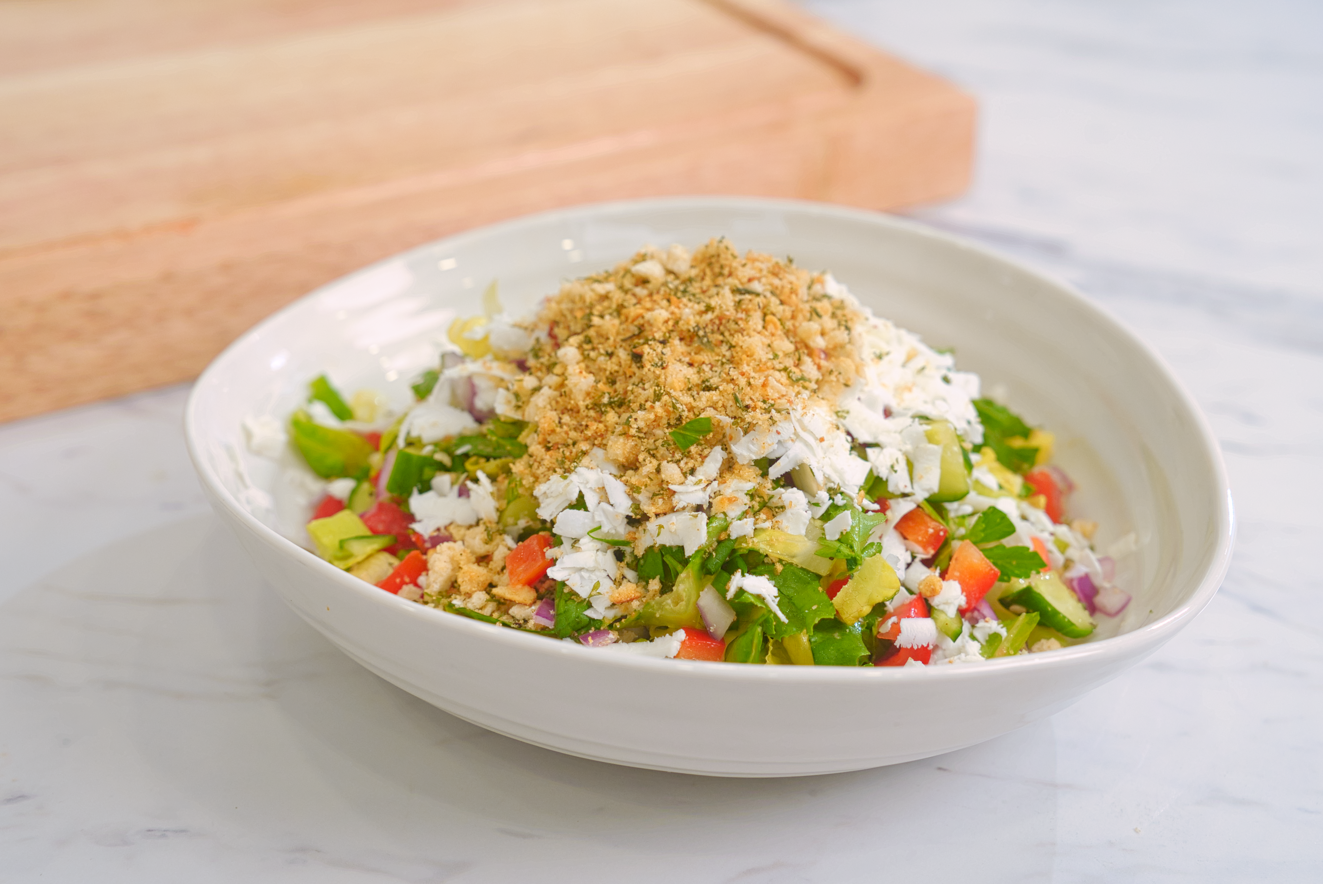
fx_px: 2206
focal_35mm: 60
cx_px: 662
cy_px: 442
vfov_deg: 22.7
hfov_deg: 33.4
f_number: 5.6
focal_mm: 60
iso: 1000
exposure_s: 1/200
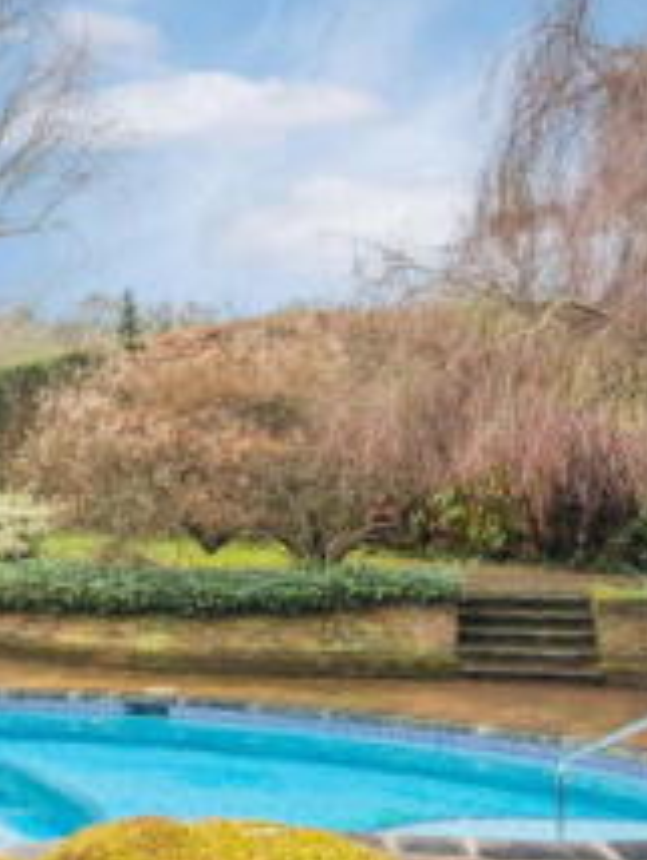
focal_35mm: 47
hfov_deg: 29.6
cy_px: 472
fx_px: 1169
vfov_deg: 40.3
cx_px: 58
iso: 320
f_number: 8
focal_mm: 16
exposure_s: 1/60
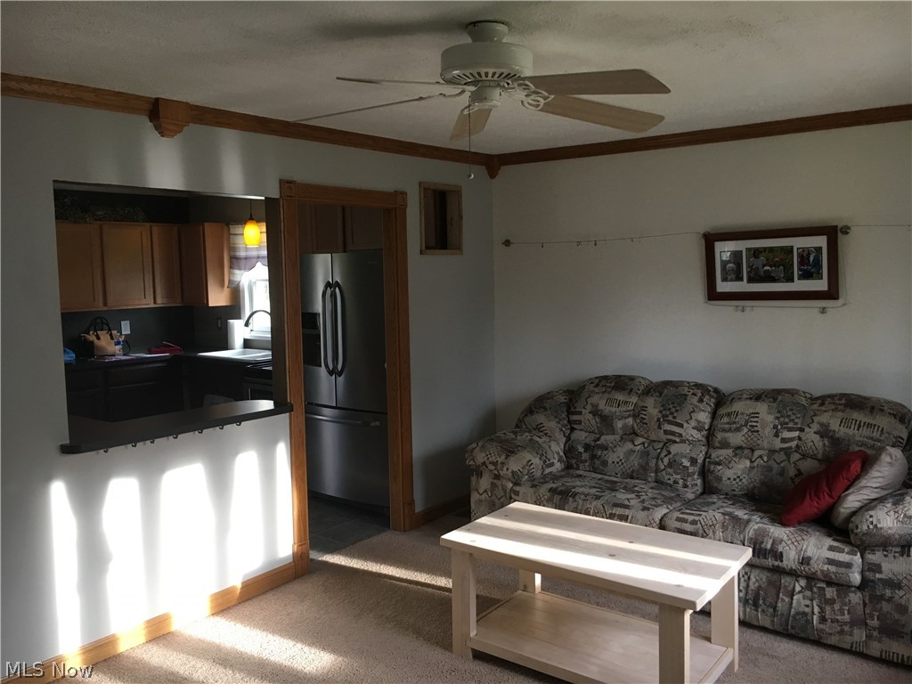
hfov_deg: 61.7
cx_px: 456
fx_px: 764
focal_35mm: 29
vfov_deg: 48.2
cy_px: 342
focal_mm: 4.15
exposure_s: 1/30
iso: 40
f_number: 2.2
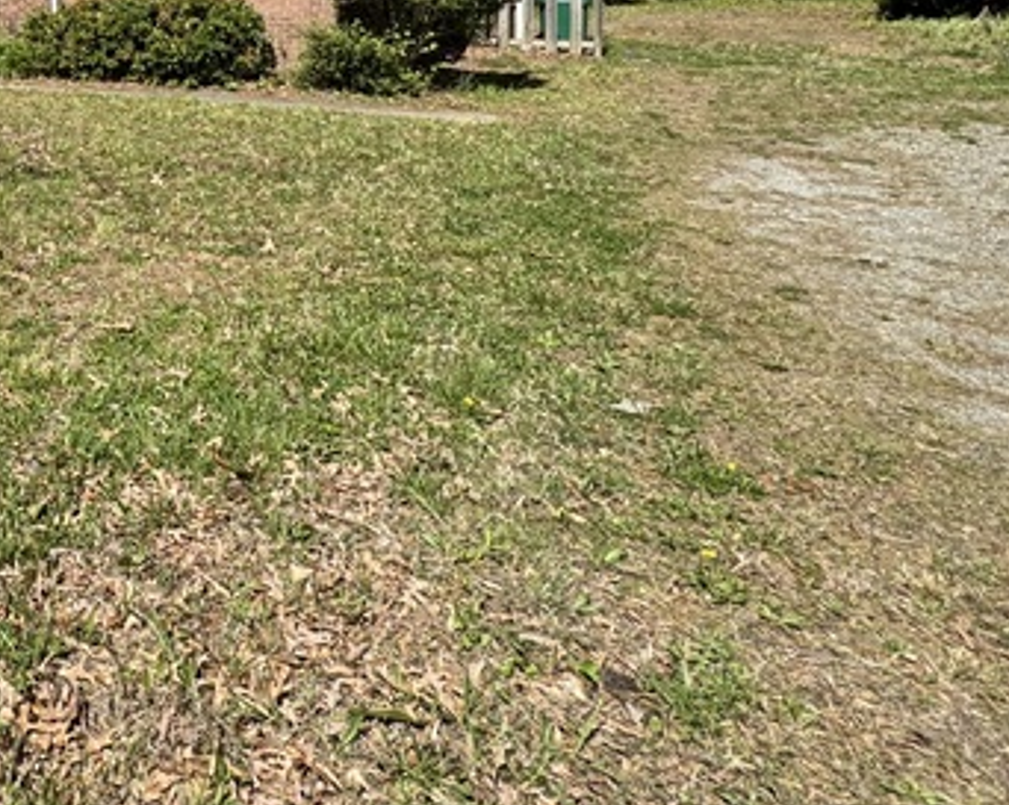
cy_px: -21
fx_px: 955
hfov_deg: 44.8
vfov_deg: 39.6
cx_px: -56
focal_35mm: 32
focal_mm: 2.22
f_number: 2.2
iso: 50
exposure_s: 1/1600
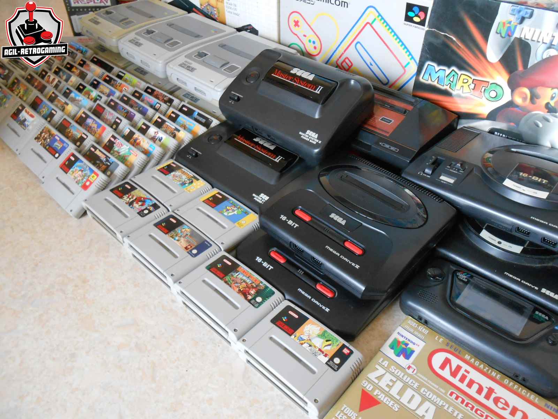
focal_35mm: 26
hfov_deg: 67.3
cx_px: 279
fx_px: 419
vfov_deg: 53.1
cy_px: 210
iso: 400
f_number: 3.5
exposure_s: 1/15
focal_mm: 4.6
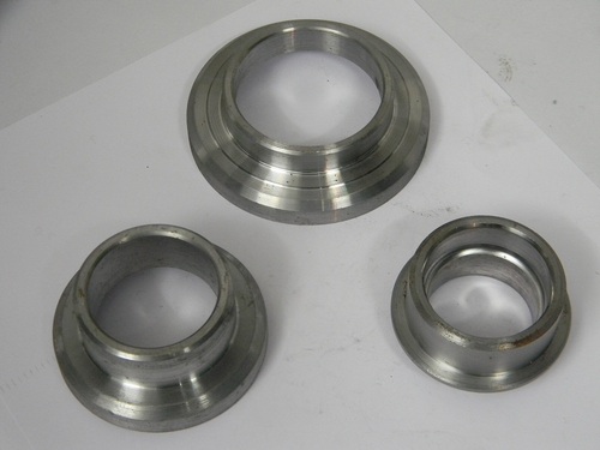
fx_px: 1161
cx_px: 300
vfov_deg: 21.9
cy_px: 225
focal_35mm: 67
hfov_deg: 29.0
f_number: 4.3
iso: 400
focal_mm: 12.2
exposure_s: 1/15.6
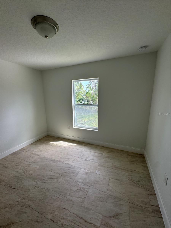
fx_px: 92
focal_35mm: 14
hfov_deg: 85.7
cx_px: 86
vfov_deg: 102.1
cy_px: 114
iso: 40
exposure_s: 1/132
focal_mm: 2.22
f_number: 2.2
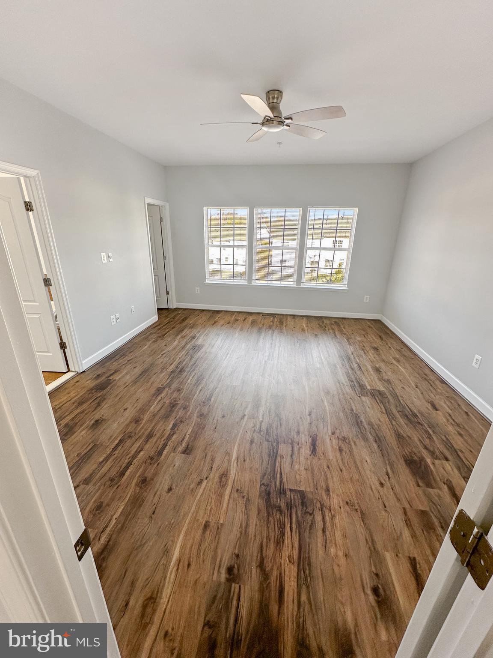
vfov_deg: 102.1
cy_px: 329
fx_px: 266
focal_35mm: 14
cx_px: 246
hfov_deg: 85.7
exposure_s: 1/100
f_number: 2.2
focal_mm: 2.22
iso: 50
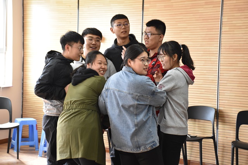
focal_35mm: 68
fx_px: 465
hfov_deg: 29.9
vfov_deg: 20.1
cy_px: 82
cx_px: 124
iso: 2000
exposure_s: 1/100
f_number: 4.5
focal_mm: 45
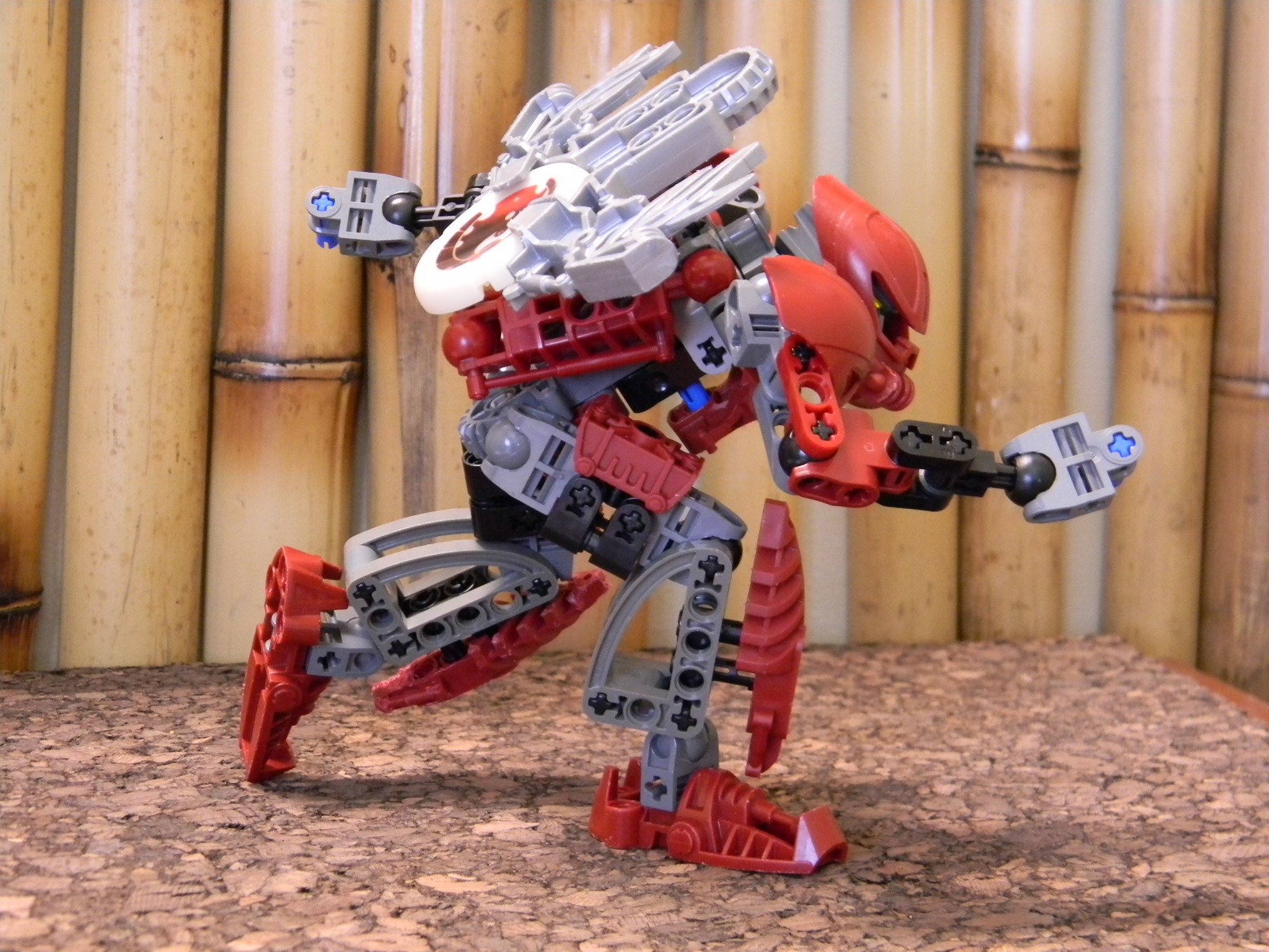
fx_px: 2456
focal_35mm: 67
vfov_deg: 21.9
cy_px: 476
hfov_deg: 29.0
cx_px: 634
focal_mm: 12.2
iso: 400
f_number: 4.3
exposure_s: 1/2
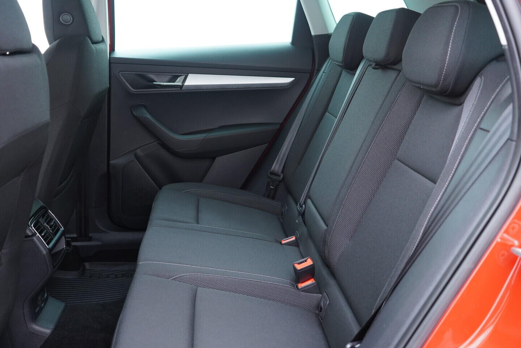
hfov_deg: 53.1
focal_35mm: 36
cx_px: 260
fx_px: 521
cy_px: 174
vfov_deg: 36.9
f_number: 2.8
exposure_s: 1/40
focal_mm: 24
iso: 800
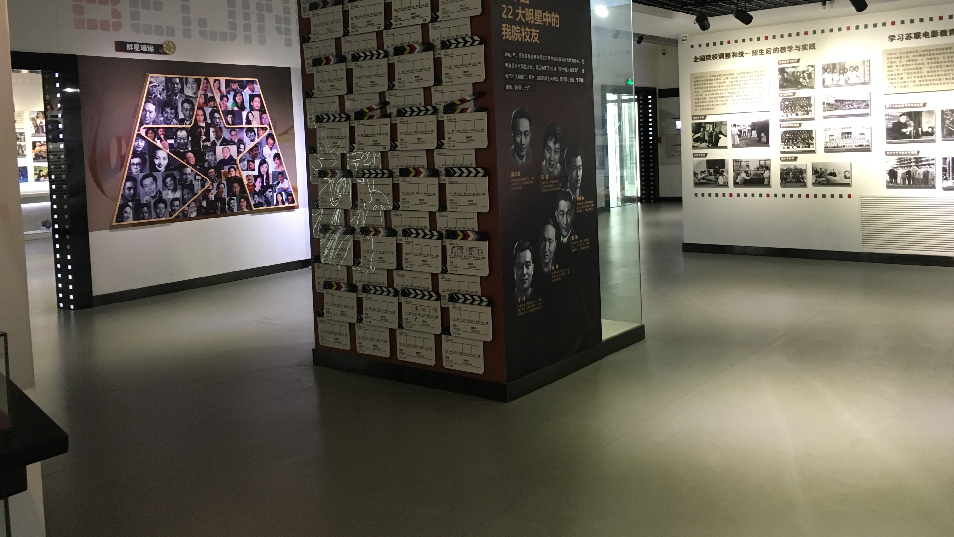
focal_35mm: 32
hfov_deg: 61.0
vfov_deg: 36.3
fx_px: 809
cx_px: 479
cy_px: 183
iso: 200
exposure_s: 1/33
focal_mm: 4.15
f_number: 2.2
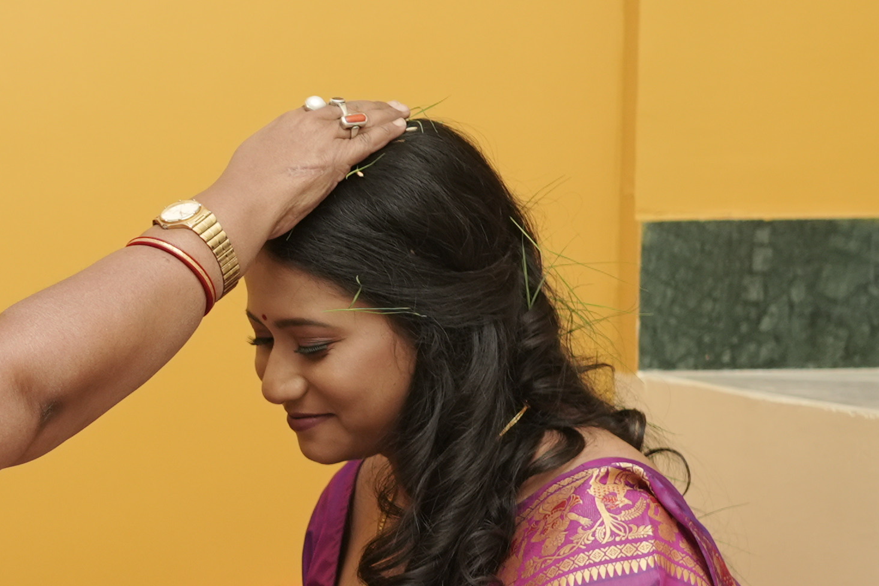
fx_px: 2759
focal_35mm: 113
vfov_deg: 11.9
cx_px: -81
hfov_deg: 17.5
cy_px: 637
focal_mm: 24
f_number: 2.2
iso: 320
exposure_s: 1/200
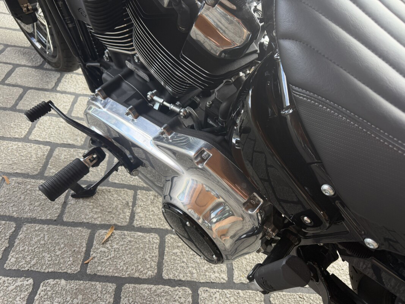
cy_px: 152
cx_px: 202
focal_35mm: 24
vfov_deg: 56.8
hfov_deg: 71.6
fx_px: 281
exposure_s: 1/185
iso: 100
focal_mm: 6.76
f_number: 1.78
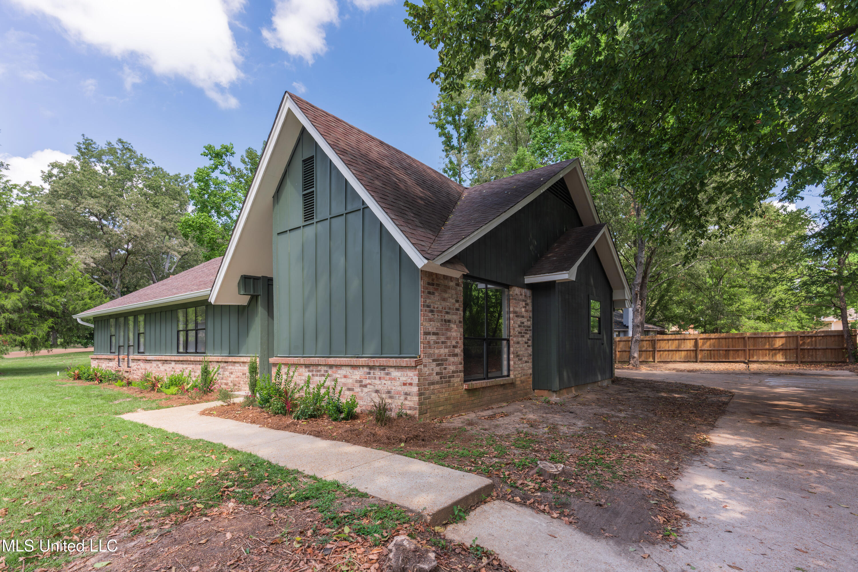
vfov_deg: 70.4
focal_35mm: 17
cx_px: 429
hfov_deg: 93.3
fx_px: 405
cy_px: 286
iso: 200
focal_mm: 17
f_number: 7.1
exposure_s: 1/80
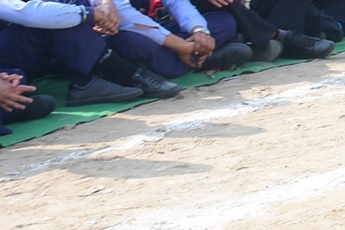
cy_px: -177
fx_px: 1744
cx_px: 775
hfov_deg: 10.1
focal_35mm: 182
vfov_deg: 7.3
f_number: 13
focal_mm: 26
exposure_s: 1/125
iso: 200
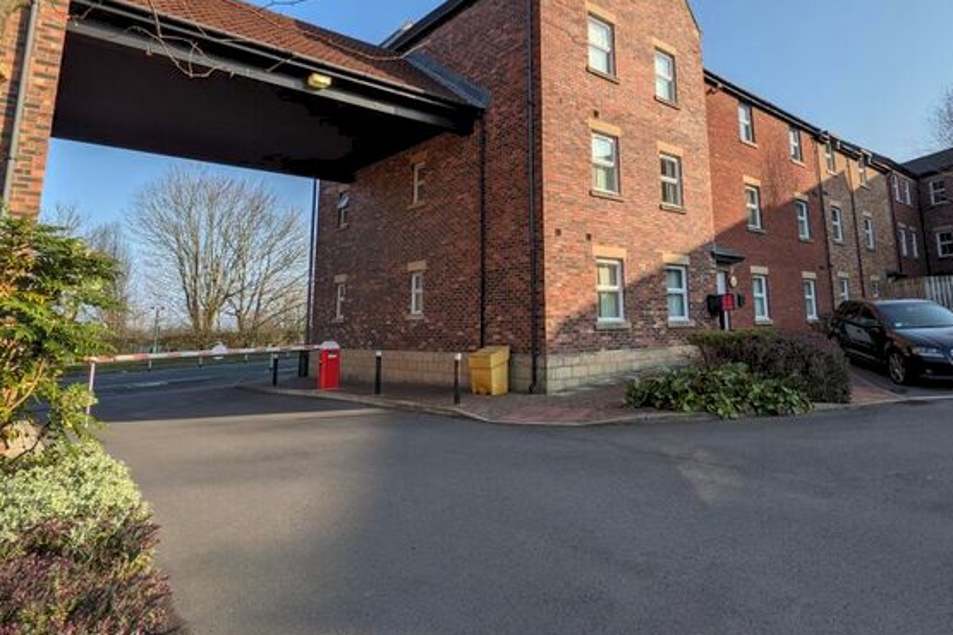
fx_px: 556
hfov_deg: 80.4
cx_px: 563
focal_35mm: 21
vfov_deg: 58.3
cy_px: 215
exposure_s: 1/903
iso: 38
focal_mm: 2.22
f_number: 2.2
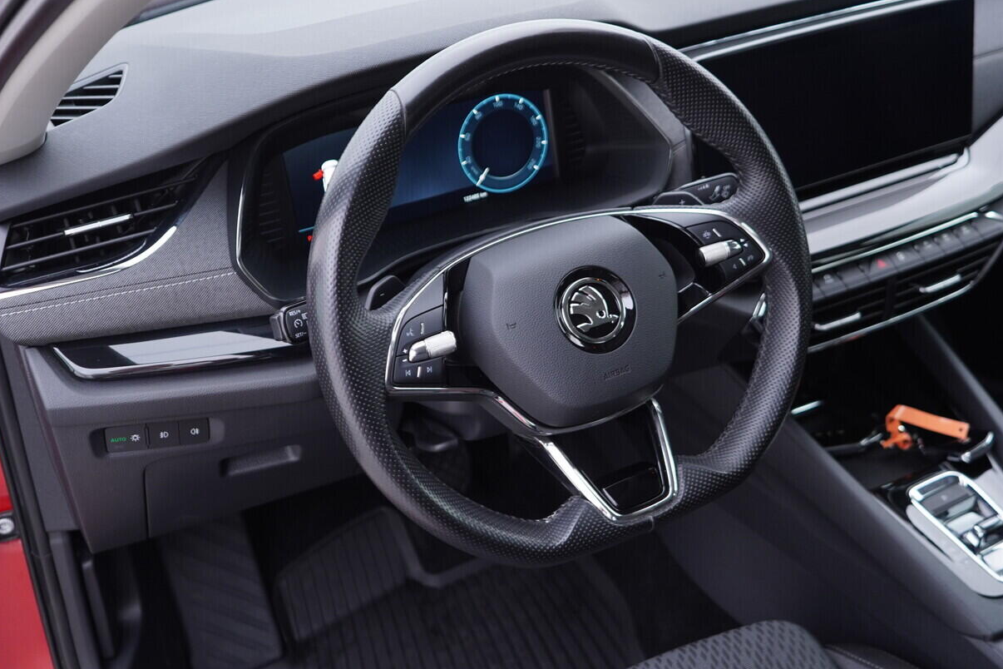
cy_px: 284
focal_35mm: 43
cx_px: 539
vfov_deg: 31.1
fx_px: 1198
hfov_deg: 45.4
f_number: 2.8
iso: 250
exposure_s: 1/40
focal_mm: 24
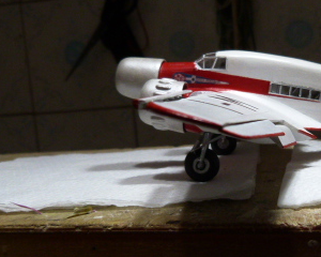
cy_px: 140
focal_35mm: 52
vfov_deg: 29.1
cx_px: 279
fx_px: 494
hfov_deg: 34.3
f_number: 2.8
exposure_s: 1/60
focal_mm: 4.5
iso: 320
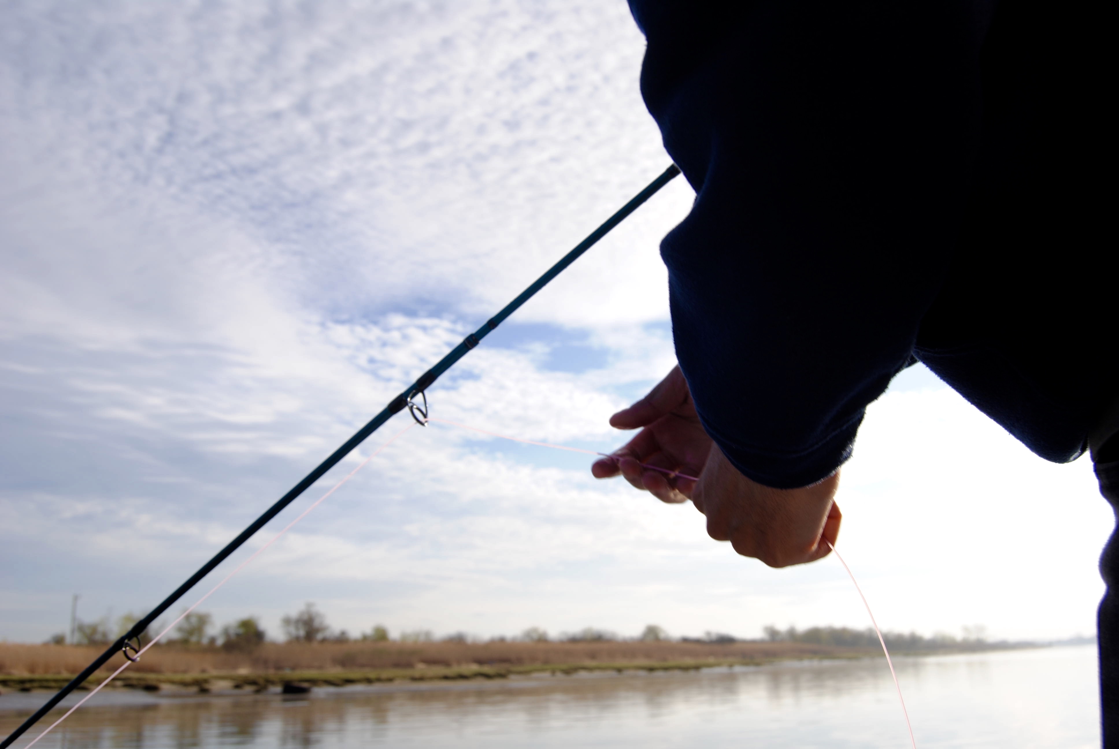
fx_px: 1120
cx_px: 560
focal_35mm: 36
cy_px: 374
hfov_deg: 53.1
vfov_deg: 37.0
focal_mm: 24
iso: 100
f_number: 8
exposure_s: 1/250
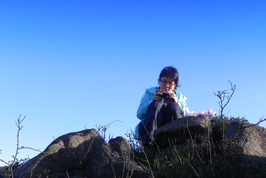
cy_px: 77
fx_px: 259
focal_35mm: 35
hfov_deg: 54.4
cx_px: 135
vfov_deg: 37.8
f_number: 5.6
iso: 160
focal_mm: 5.9
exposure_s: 1/240
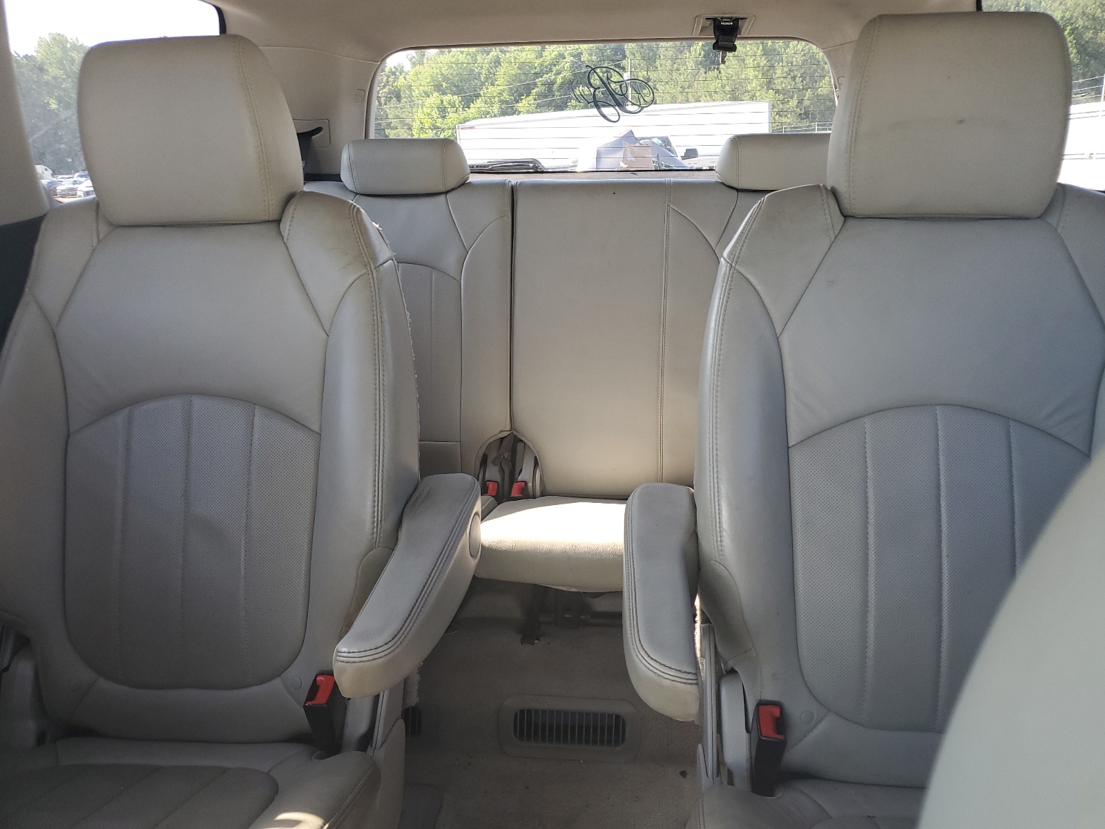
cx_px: 552
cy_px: 414
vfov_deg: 53.1
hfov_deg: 67.3
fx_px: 830
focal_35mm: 26
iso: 74
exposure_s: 1/120
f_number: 1.5
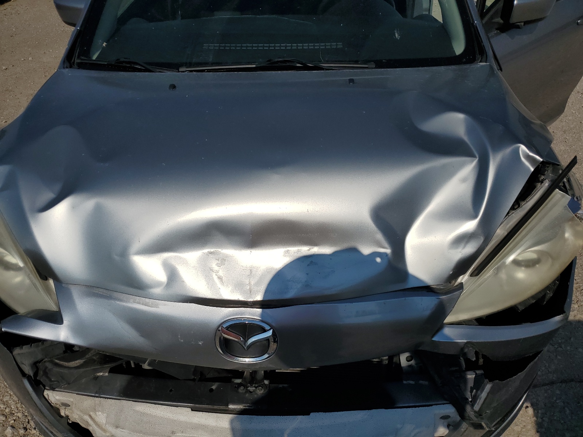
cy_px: 218
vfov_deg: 53.1
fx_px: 438
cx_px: 292
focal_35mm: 26
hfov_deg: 67.3
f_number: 1.5
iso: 50
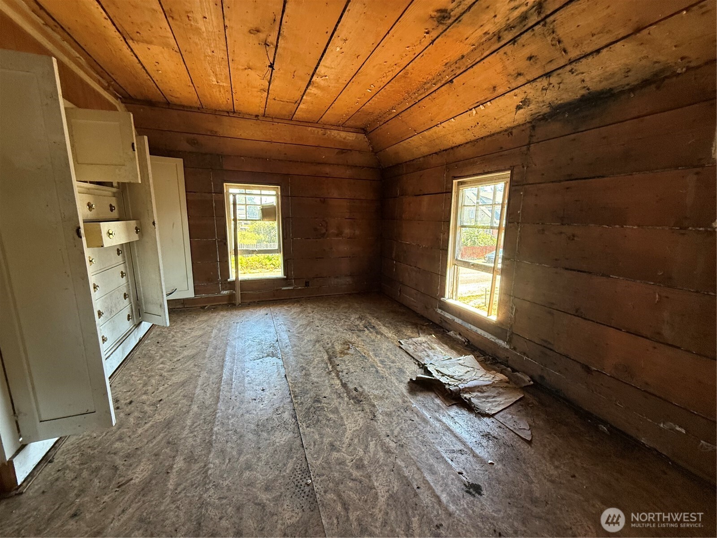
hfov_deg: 102.1
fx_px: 290
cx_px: 358
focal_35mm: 14
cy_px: 269
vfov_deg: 85.7
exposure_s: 1/99
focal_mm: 2.22
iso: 320
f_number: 2.2
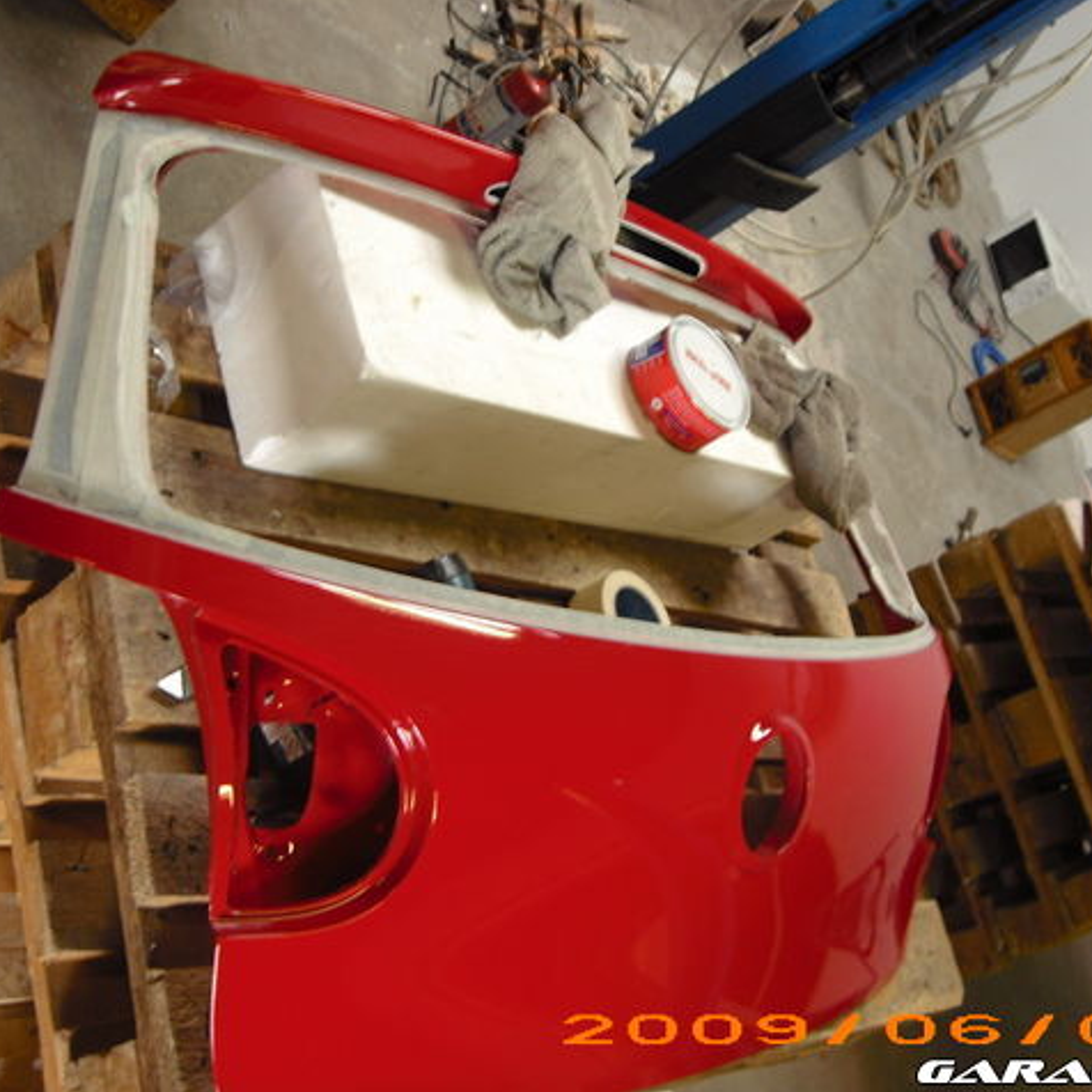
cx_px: 576
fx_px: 1570
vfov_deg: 38.3
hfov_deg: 38.3
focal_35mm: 44
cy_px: 544
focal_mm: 6.2
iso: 100
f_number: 2.7
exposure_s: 1/10
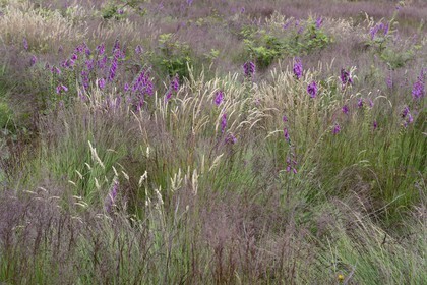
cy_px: 142
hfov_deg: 28.8
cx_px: 214
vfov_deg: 19.5
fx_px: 830
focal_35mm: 70
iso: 400
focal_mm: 70
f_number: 13
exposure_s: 1/160
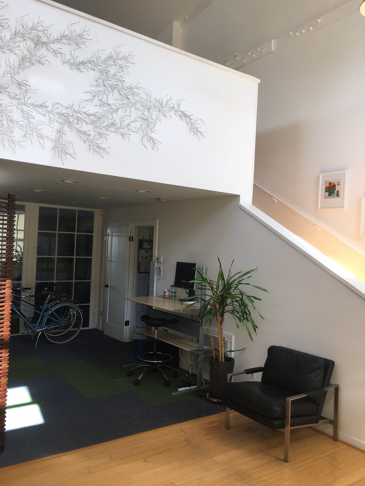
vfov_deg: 61.7
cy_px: 243
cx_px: 182
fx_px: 408
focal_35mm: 29
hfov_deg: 48.2
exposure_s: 1/120
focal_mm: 4.15
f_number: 2.2
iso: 32
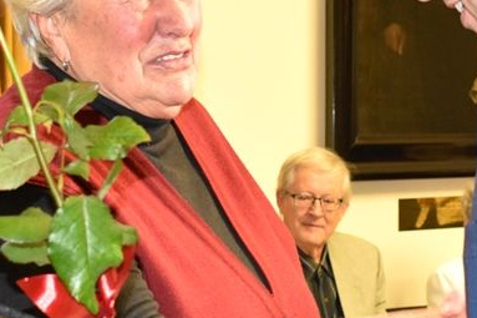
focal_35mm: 116
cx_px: 254
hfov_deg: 17.6
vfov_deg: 11.8
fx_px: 1541
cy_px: 195
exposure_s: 1/60
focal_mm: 29
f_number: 5.6
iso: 2500
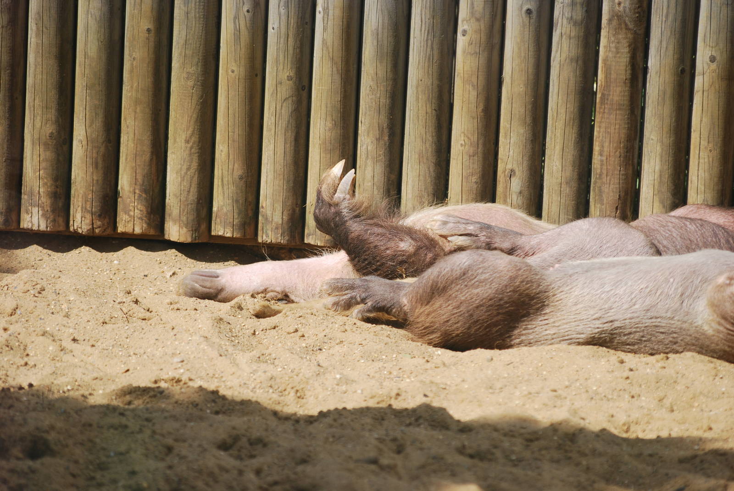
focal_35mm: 255
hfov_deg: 8.1
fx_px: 5205
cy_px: 246
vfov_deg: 5.4
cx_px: 367
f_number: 4.8
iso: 200
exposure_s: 1/1000
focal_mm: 170
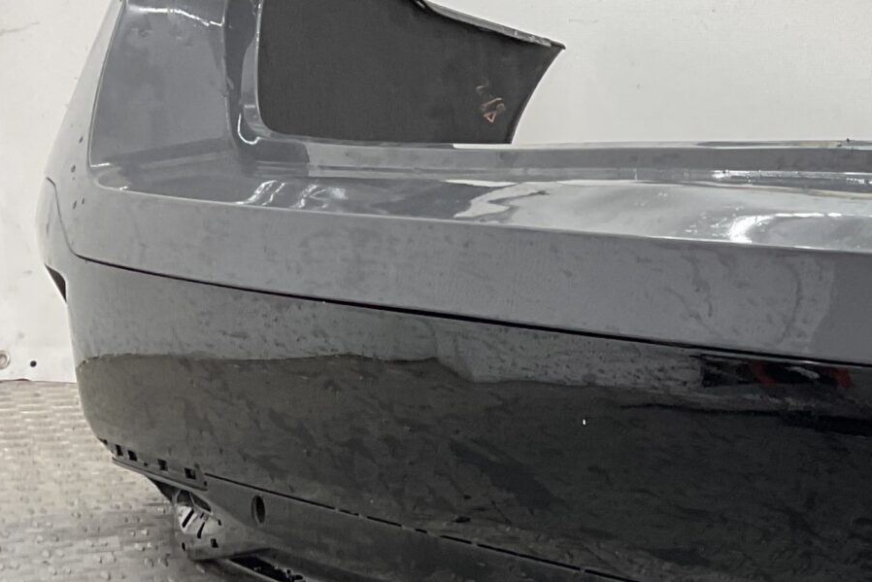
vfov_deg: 15.7
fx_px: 2083
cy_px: 544
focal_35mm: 86
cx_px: 1094
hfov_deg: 21.6
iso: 32
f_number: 1.8
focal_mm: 3
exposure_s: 1/120
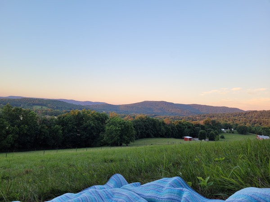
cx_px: 135
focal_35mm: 26
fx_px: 203
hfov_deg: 67.3
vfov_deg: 53.1
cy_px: 101
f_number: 1.8
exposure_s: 1/160
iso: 40
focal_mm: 5.4
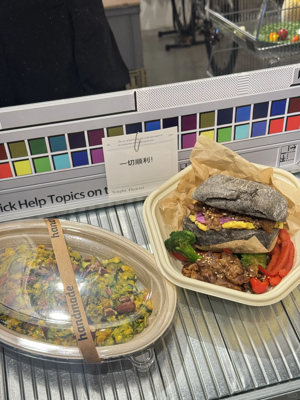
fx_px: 555
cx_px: 150
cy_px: 200
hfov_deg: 30.3
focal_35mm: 48
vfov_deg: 39.7
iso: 64
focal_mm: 6.76
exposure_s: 1/50
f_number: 1.78
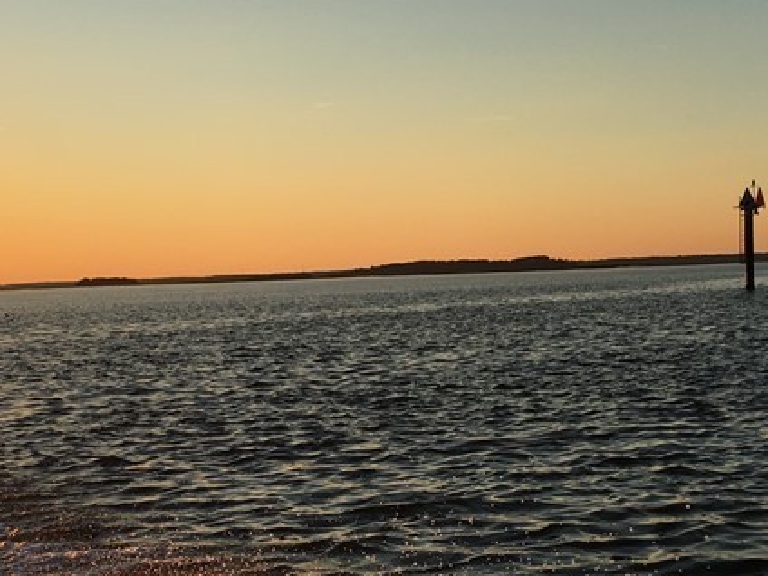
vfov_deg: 21.0
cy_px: 350
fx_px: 1553
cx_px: 348
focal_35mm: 70
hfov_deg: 27.8
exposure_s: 1/1304
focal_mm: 4.15
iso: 25
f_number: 2.2
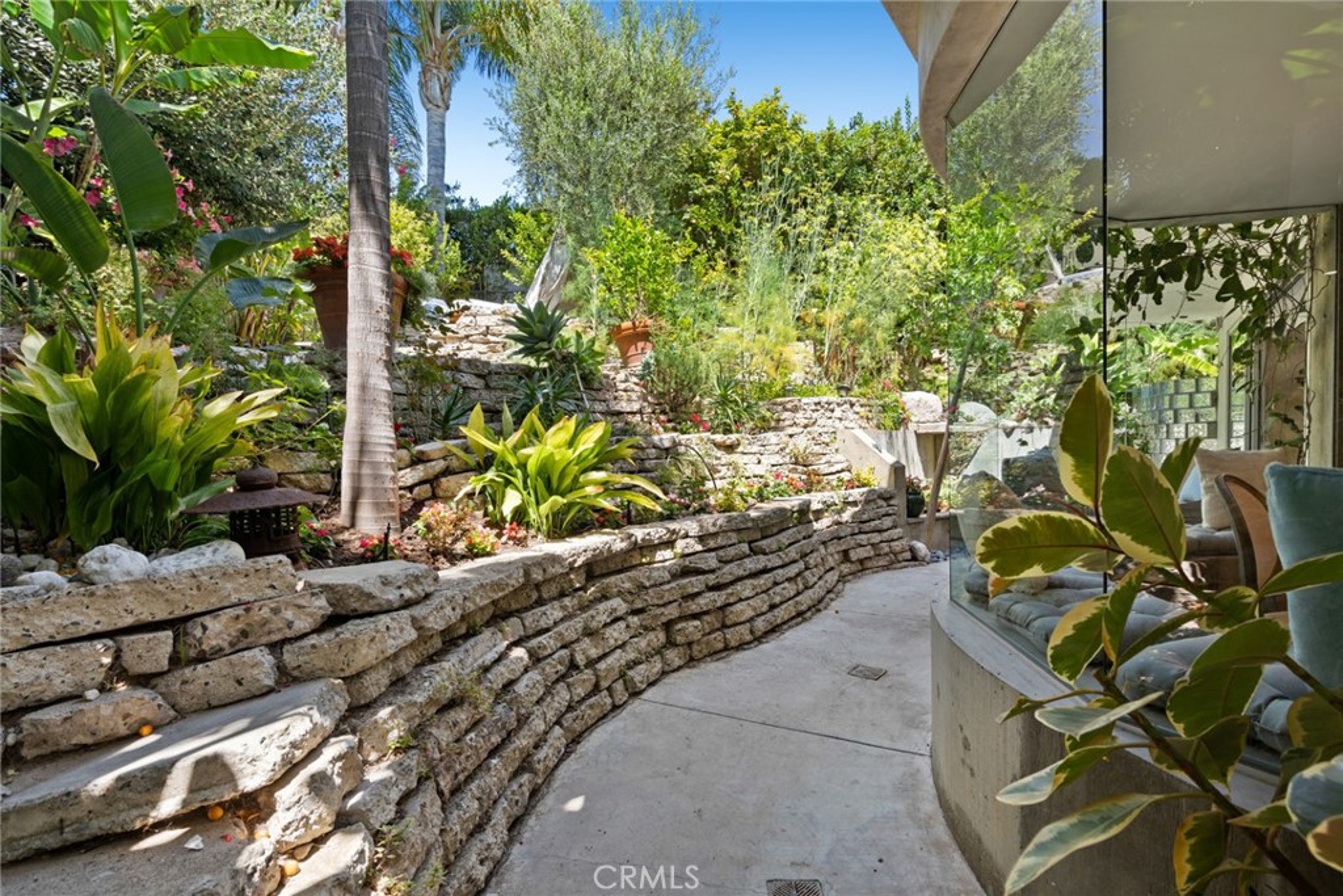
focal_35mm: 16
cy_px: 448
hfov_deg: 96.7
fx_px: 597
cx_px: 672
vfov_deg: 73.8
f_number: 8
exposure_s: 1/40
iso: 200
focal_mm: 16
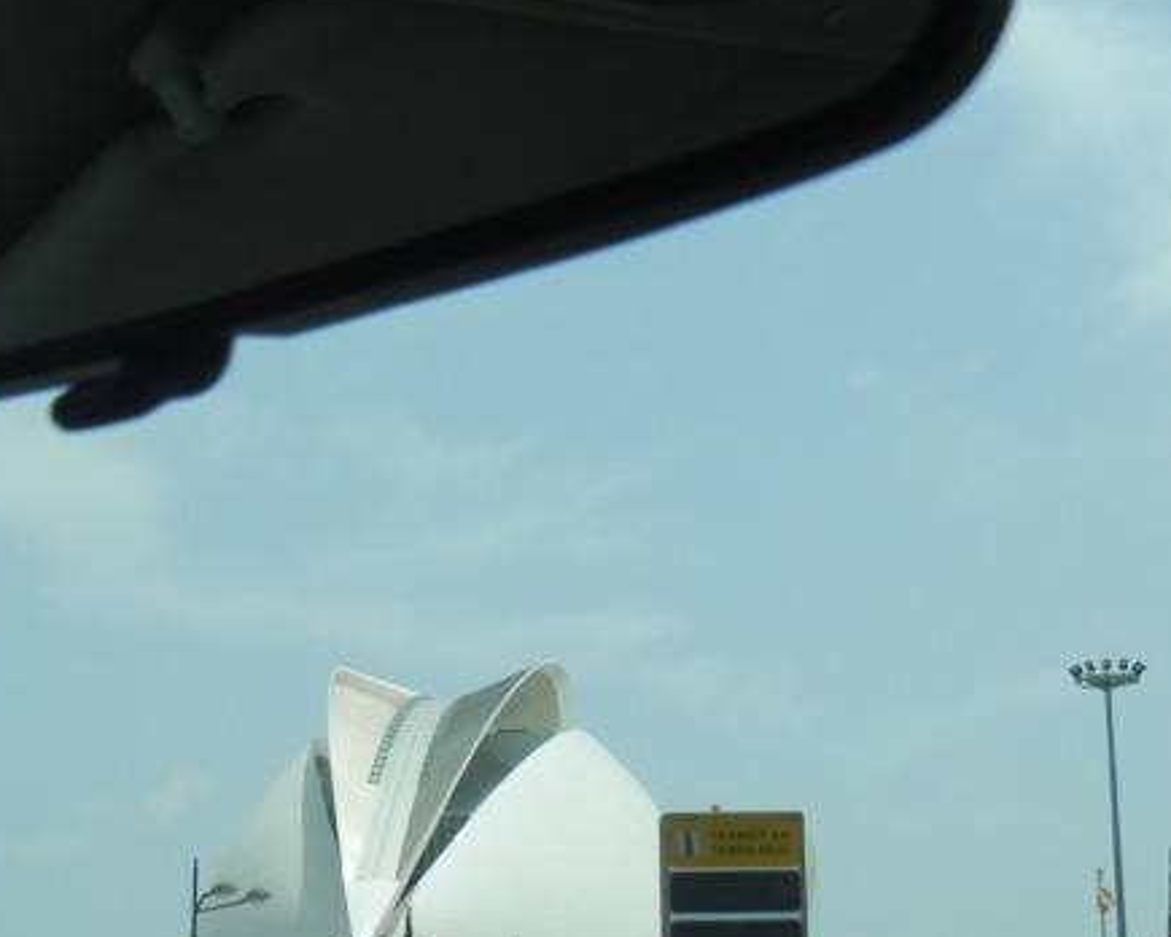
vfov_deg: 21.9
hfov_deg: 27.5
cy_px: 759
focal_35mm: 69
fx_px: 2391
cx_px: 479
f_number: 7
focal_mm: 5.4
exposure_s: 1/508
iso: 160
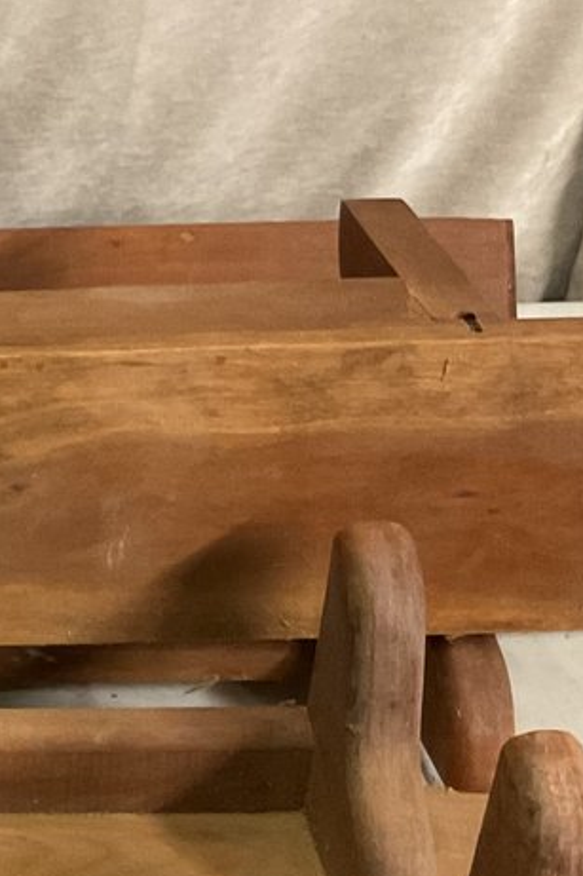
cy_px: 524
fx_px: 2406
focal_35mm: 99
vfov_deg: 20.6
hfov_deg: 12.7
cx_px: -436
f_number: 1.8
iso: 320
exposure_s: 1/40
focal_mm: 3
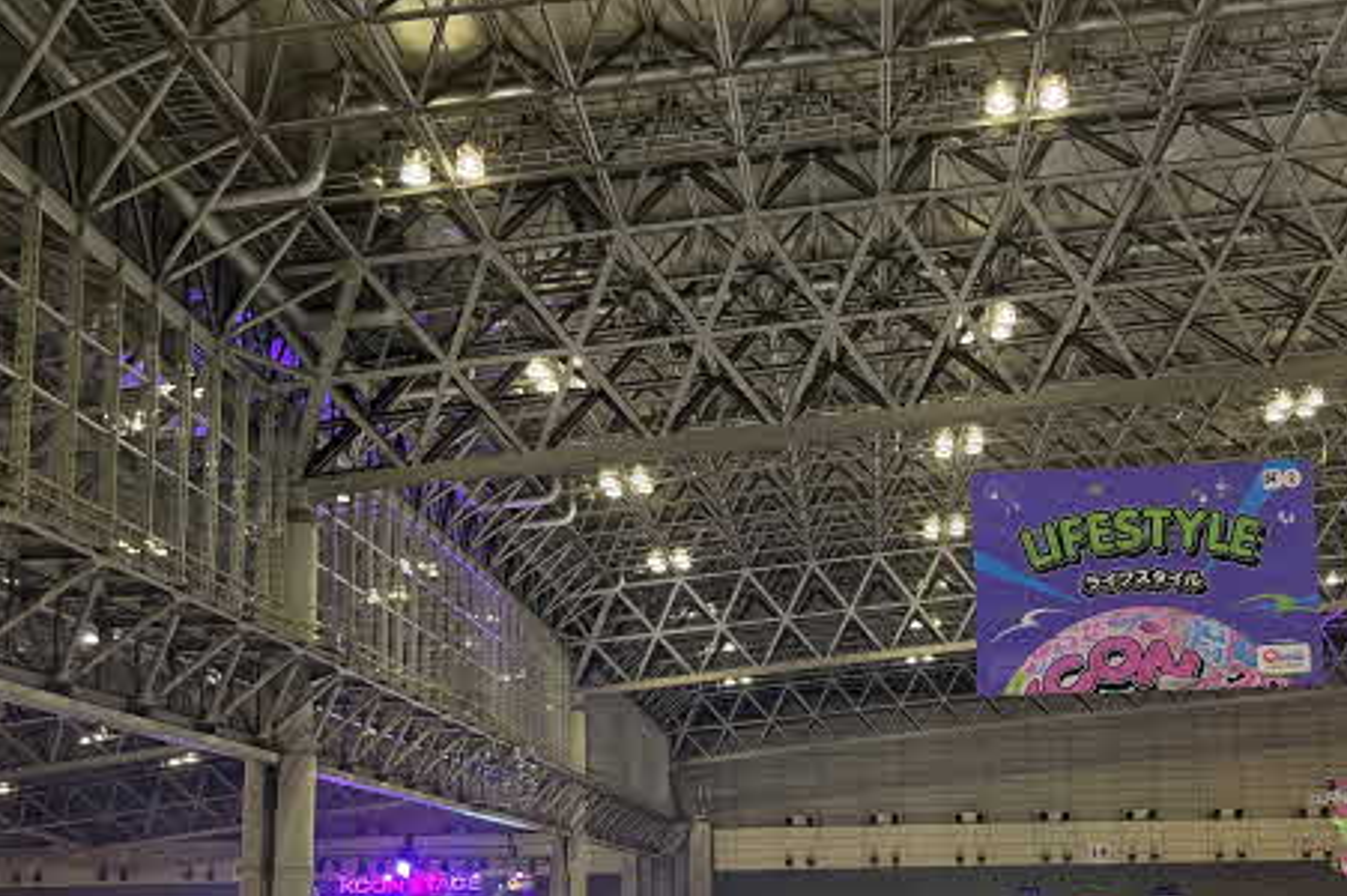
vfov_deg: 31.2
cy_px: 685
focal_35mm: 42
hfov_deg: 46.1
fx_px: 1570
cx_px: 827
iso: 125
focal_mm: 5.1
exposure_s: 1/50
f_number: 1.6
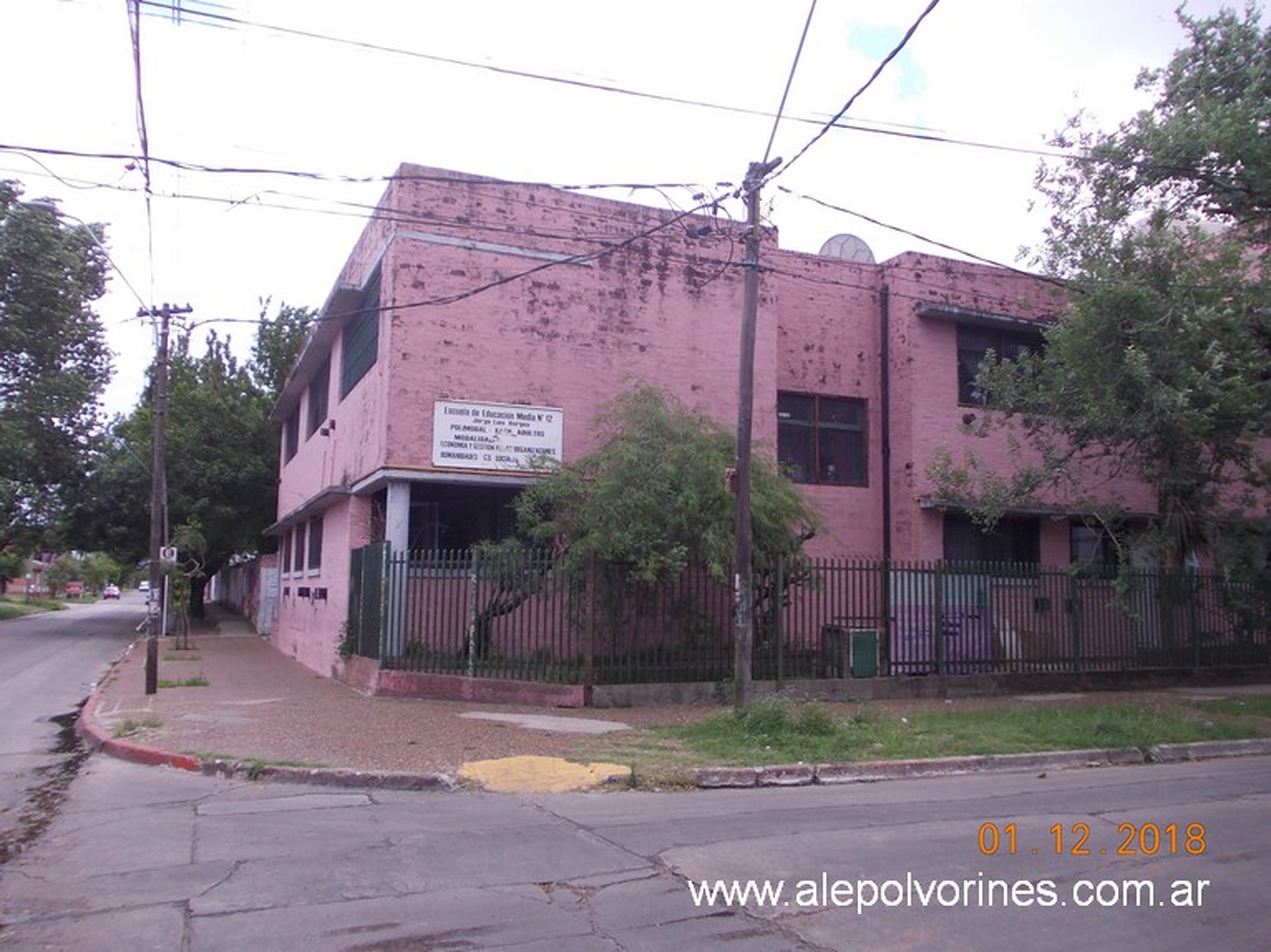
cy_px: 476
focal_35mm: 28
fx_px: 1028
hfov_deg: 63.5
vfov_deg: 49.7
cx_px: 636
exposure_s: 1/160
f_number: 5.4
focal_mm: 4
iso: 80
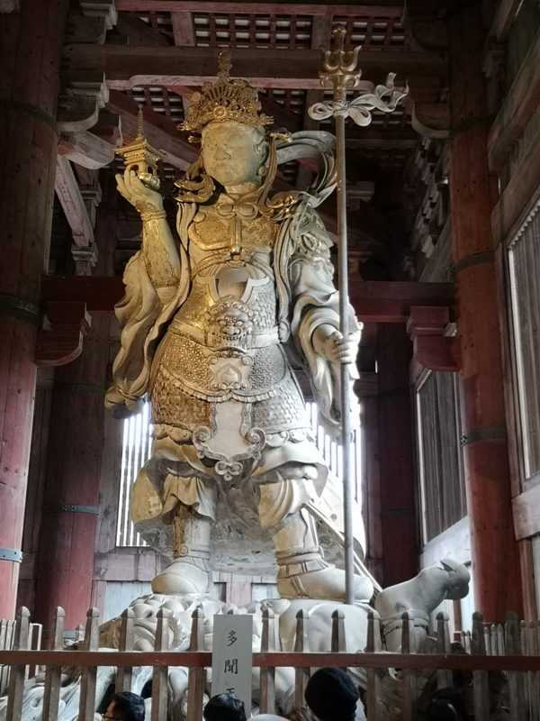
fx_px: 915
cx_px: 270
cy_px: 360
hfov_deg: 32.9
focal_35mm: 44
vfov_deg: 42.9
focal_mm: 3.95
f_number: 1.8
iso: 320
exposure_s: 1/33.3
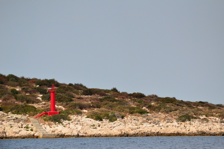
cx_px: 112
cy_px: 74
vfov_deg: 4.0
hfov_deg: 6.0
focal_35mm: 345
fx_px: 2142
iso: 1400
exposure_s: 1/8000
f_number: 5.6
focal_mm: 230
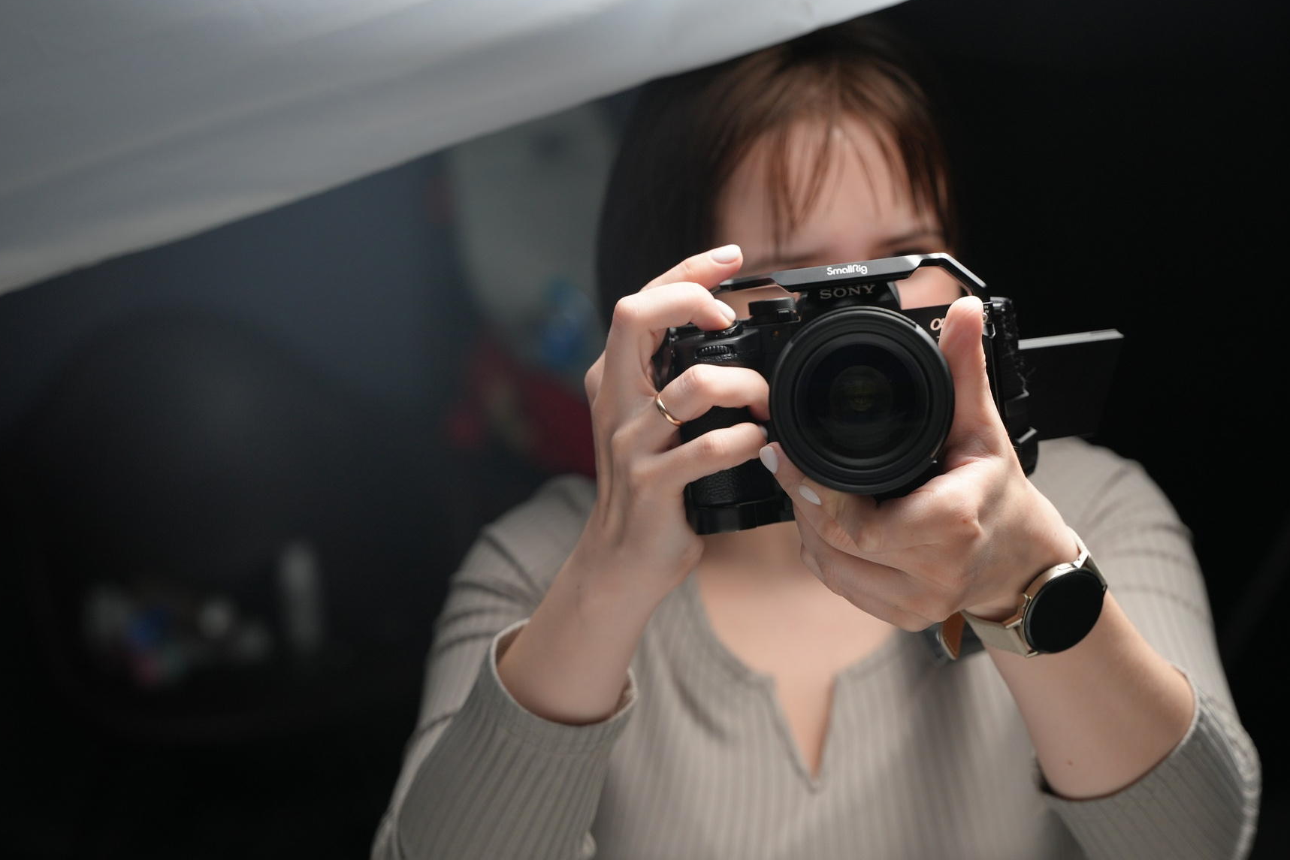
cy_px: 432
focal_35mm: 86
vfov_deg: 15.8
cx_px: 830
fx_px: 3094
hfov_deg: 23.5
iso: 250
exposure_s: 1/200
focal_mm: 57.9
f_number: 2.8
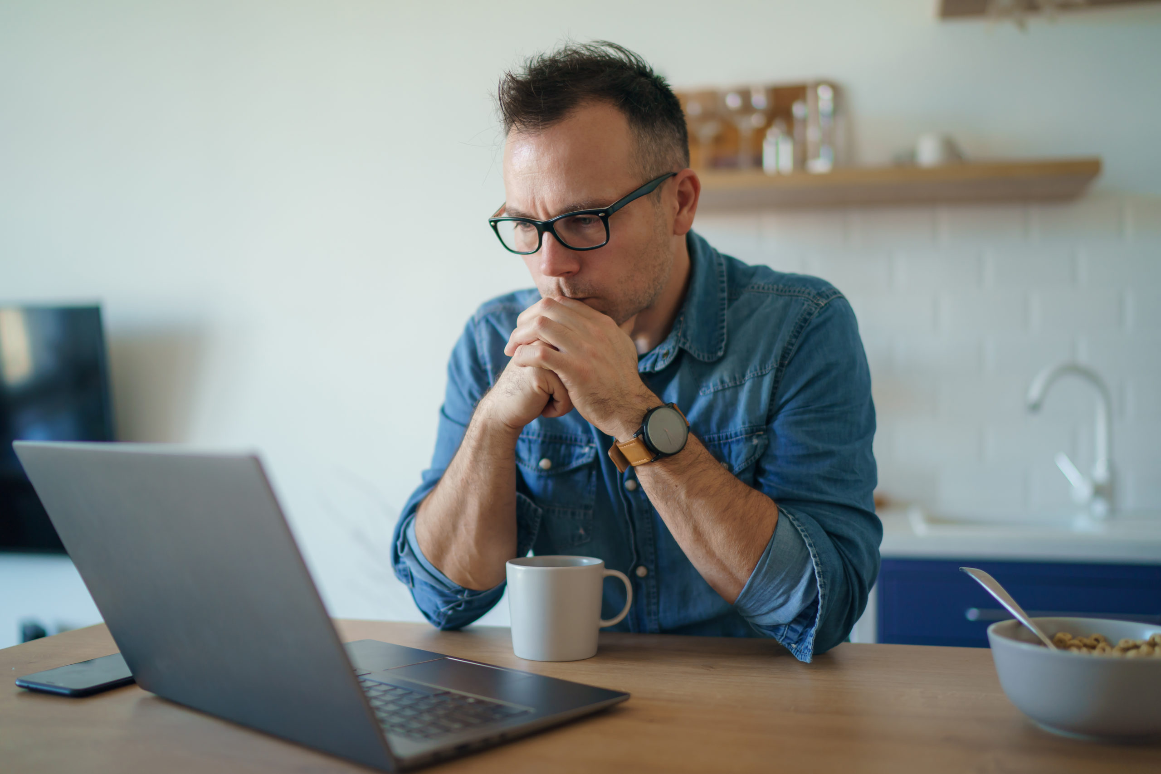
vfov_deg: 37.9
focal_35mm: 35
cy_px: 387
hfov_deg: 54.4
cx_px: 580
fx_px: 1129
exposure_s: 1/200
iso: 160
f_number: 1.4
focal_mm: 35
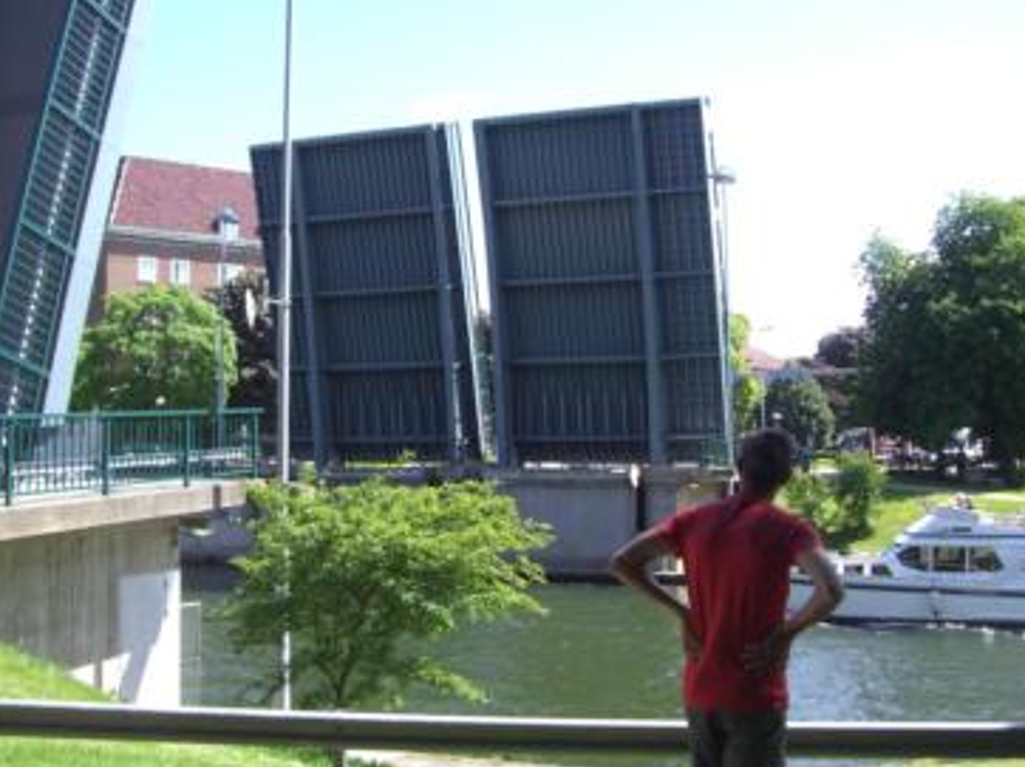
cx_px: 563
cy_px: 376
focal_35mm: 42
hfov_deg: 44.8
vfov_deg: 34.3
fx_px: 1243
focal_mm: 6.2
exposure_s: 1/400
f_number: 2.7
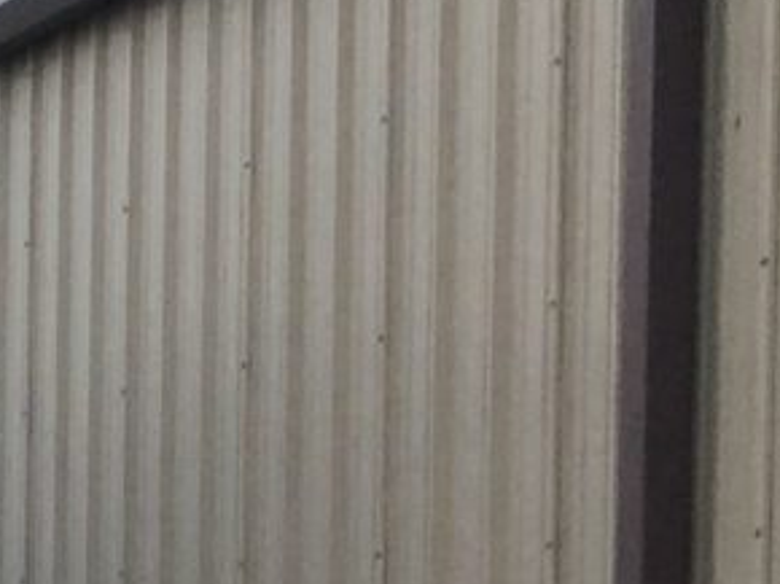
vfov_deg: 8.3
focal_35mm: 174
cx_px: -1170
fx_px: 3917
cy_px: 937
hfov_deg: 9.8
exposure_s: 1/30
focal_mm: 3.99
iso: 32
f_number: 1.8
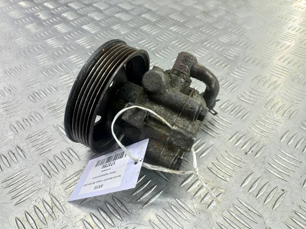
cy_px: 117
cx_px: 152
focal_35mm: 26
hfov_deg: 67.3
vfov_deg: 53.0
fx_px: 230
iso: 125
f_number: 1.8
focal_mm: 4.6
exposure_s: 1/50
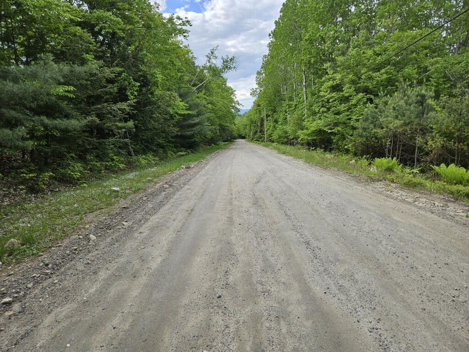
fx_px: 312
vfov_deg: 58.9
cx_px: 234
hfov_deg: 73.9
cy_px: 176
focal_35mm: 23
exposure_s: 1/601
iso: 25
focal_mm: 5.4
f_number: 1.8
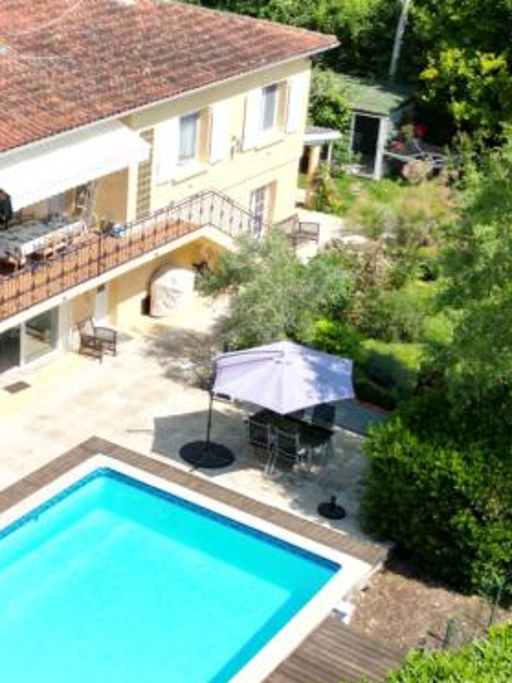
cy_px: 266
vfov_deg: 29.3
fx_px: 1302
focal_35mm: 66
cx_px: 7
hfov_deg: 21.5
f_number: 1.7
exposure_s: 1/2500
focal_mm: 6.72
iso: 100
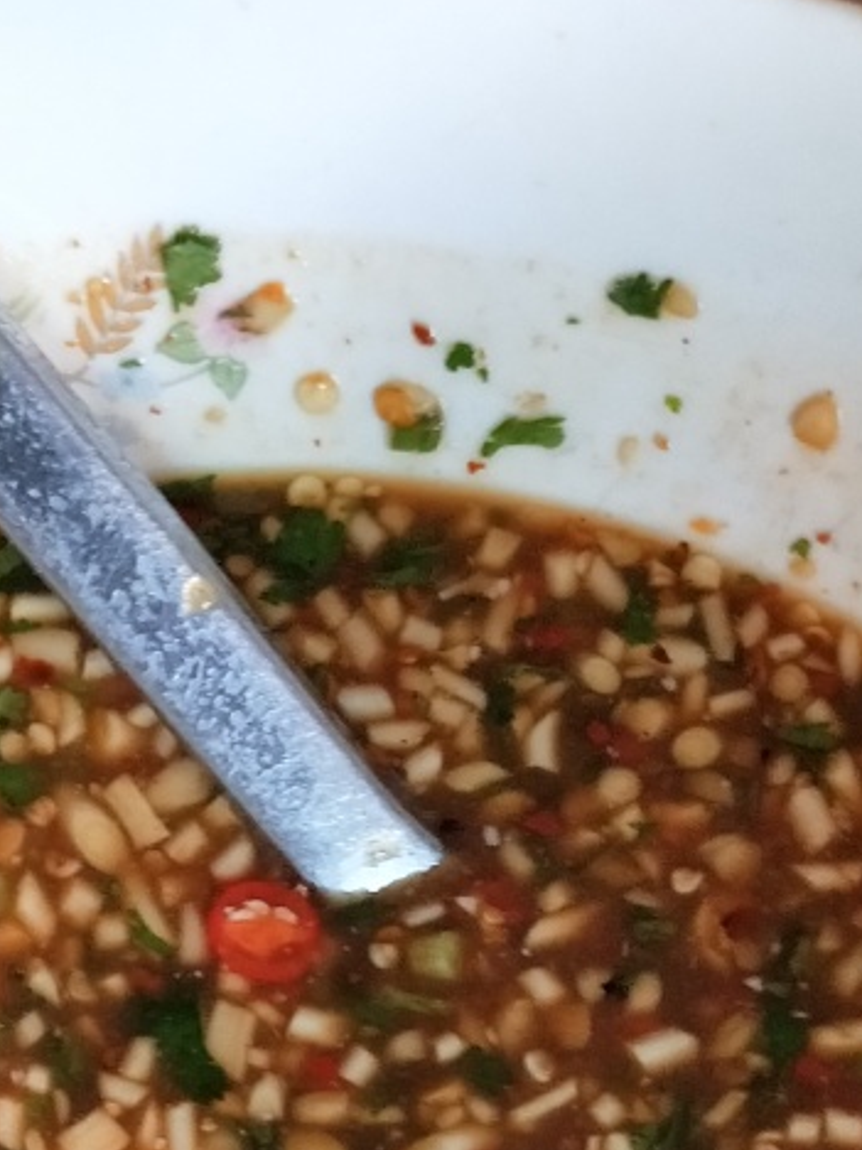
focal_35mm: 59
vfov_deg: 28.4
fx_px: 1959
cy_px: 1383
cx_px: 273
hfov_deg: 24.7
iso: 340
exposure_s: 1/33
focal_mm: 3.99
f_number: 1.7
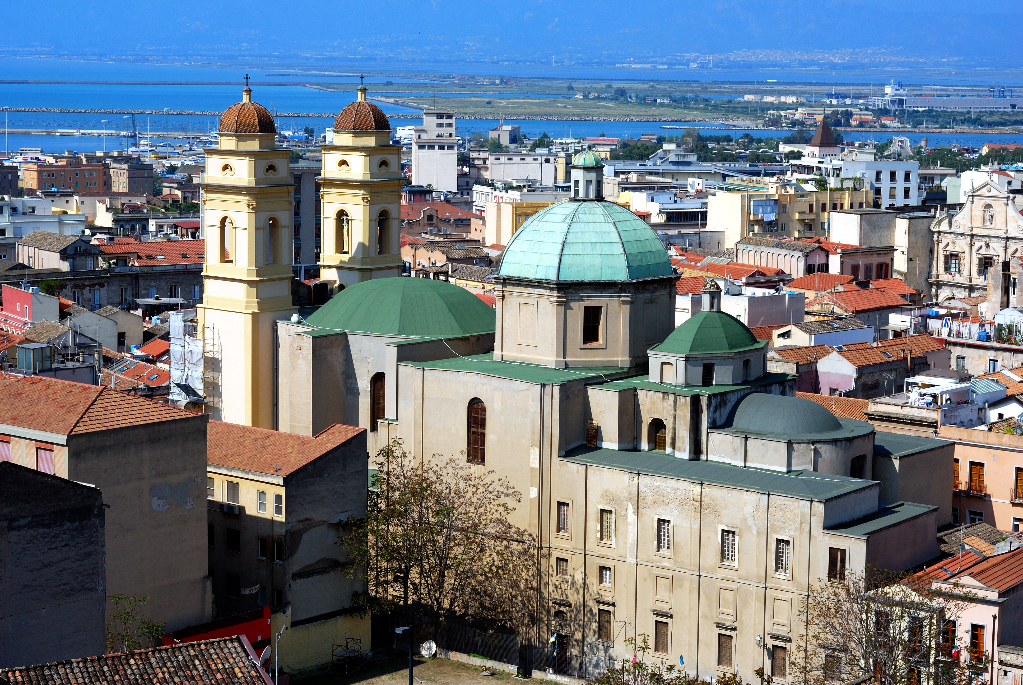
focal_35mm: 75
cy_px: 342
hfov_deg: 27.0
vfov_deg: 18.2
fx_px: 2134
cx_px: 512
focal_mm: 50
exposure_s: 1/250
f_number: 9
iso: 100
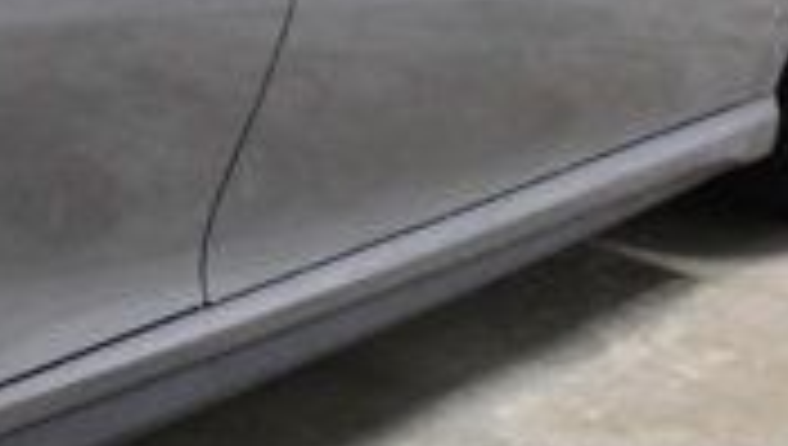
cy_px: 59
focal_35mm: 165
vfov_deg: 7.4
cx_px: -887
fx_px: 3452
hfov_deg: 11.5
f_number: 7.1
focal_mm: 18
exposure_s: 1/200
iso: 2500
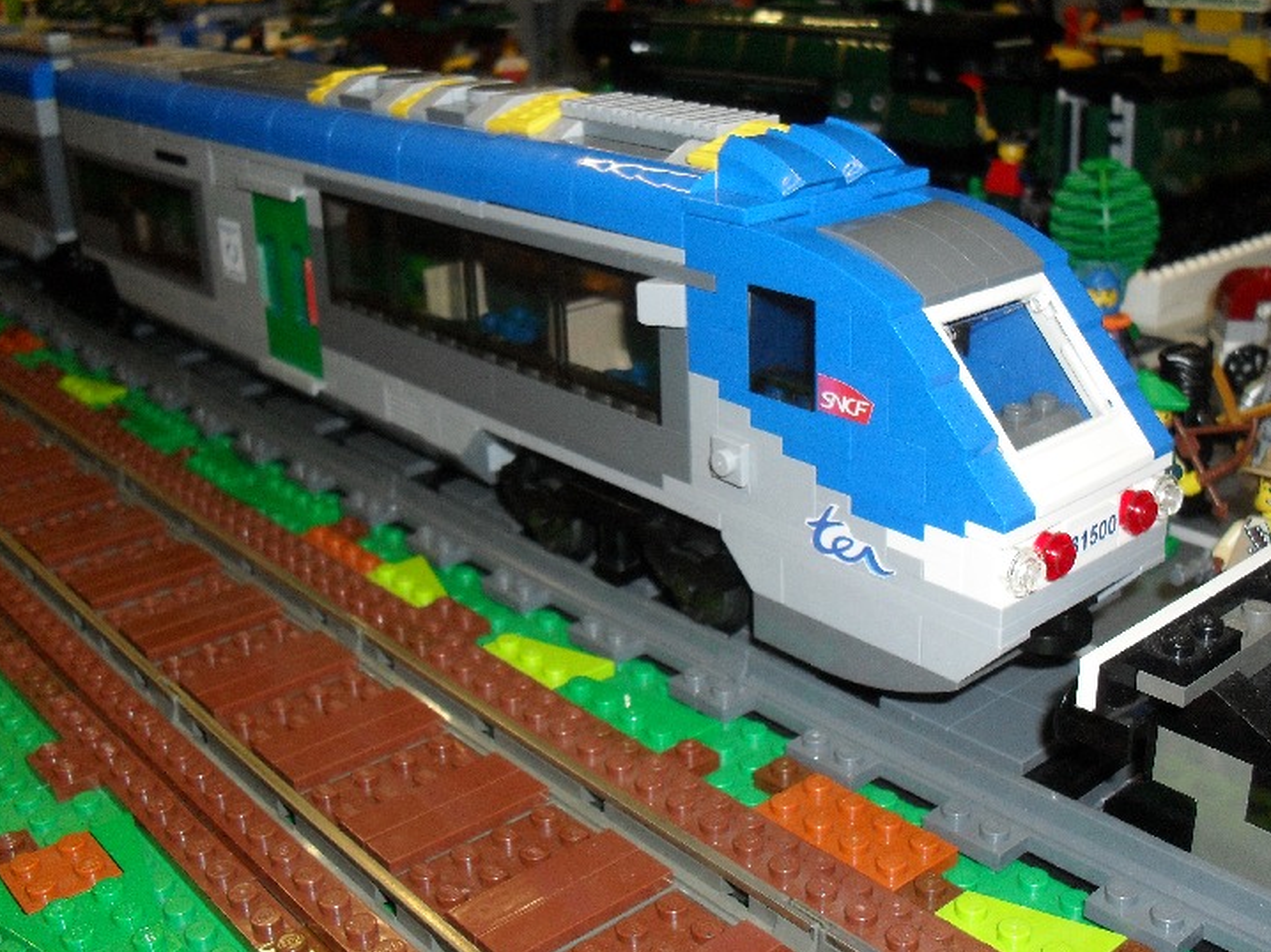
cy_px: 425
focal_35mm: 39
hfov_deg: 47.9
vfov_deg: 36.8
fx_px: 1431
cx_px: 662
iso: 200
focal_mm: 6.3
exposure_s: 1/45
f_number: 3.2
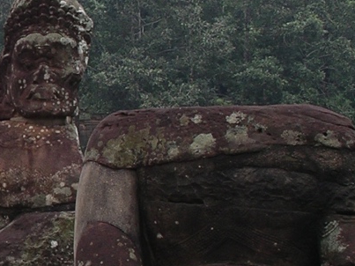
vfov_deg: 10.1
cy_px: 134
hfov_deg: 12.9
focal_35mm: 147
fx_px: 1507
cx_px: -131
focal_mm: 7.8
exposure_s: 1/200
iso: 64
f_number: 3.2
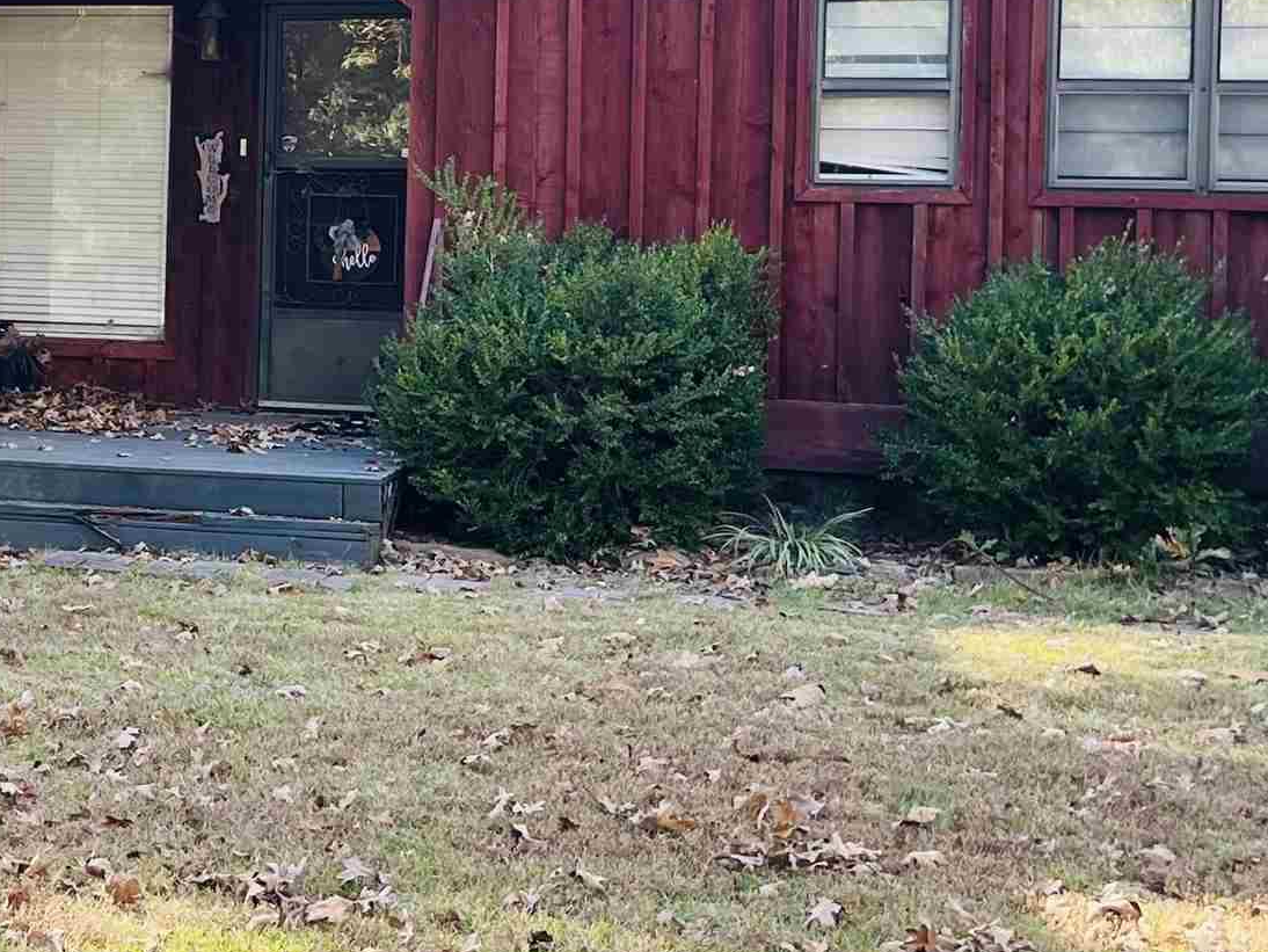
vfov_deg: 20.0
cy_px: 245
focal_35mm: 73
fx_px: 2675
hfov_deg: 25.1
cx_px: -66
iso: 40
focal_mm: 5.1
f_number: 1.6
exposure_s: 1/195
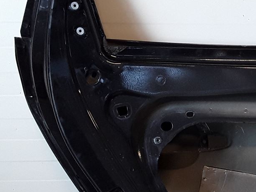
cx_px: 288
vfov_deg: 15.7
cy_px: 123
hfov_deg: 19.9
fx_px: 695
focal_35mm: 94
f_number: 1.9
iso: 64
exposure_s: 1/50
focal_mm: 2.91
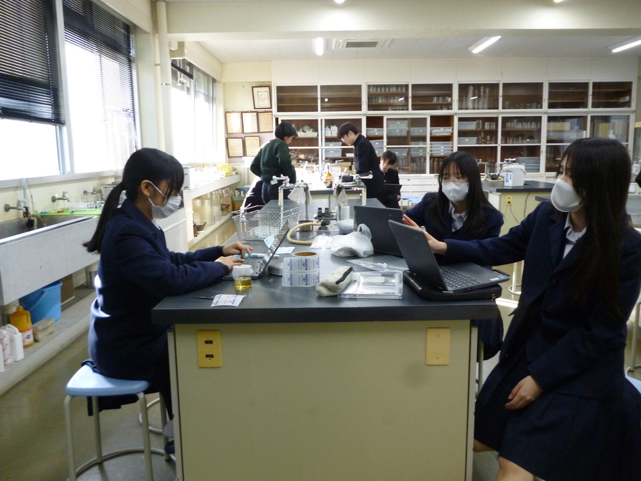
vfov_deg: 49.7
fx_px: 518
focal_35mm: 28
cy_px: 240
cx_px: 320
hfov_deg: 63.4
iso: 320
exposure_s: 1/60
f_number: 3.1
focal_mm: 5
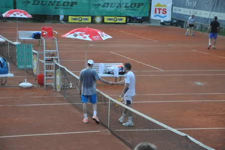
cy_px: 75
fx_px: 703
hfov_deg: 18.2
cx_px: 112
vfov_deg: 12.2
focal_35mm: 112
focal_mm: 75
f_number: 5.3
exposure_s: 1/160
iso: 1600
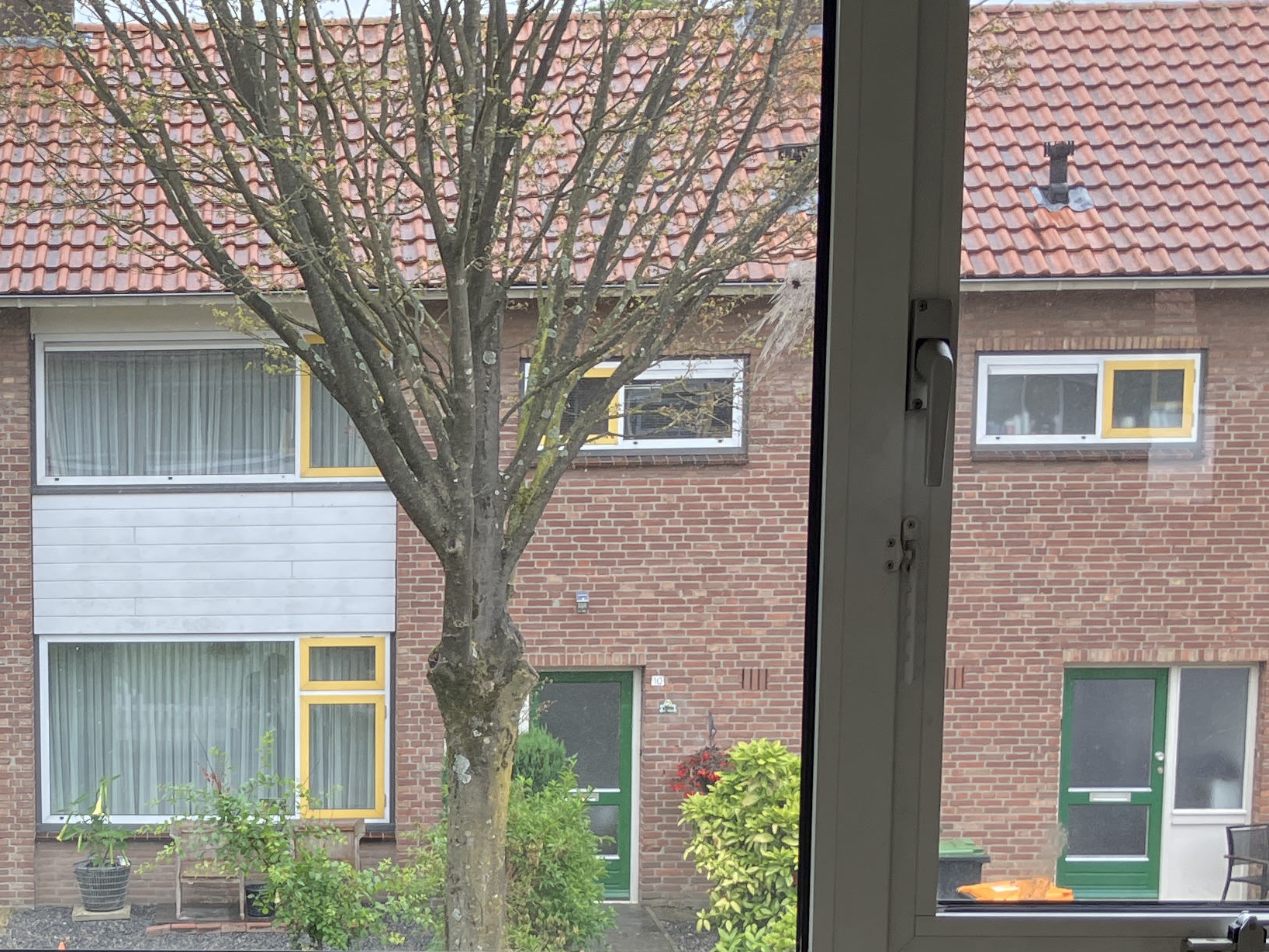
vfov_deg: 21.0
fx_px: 2529
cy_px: 781
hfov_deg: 26.9
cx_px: 70
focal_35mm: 69
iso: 25
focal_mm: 3.99
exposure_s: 1/154
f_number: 1.8
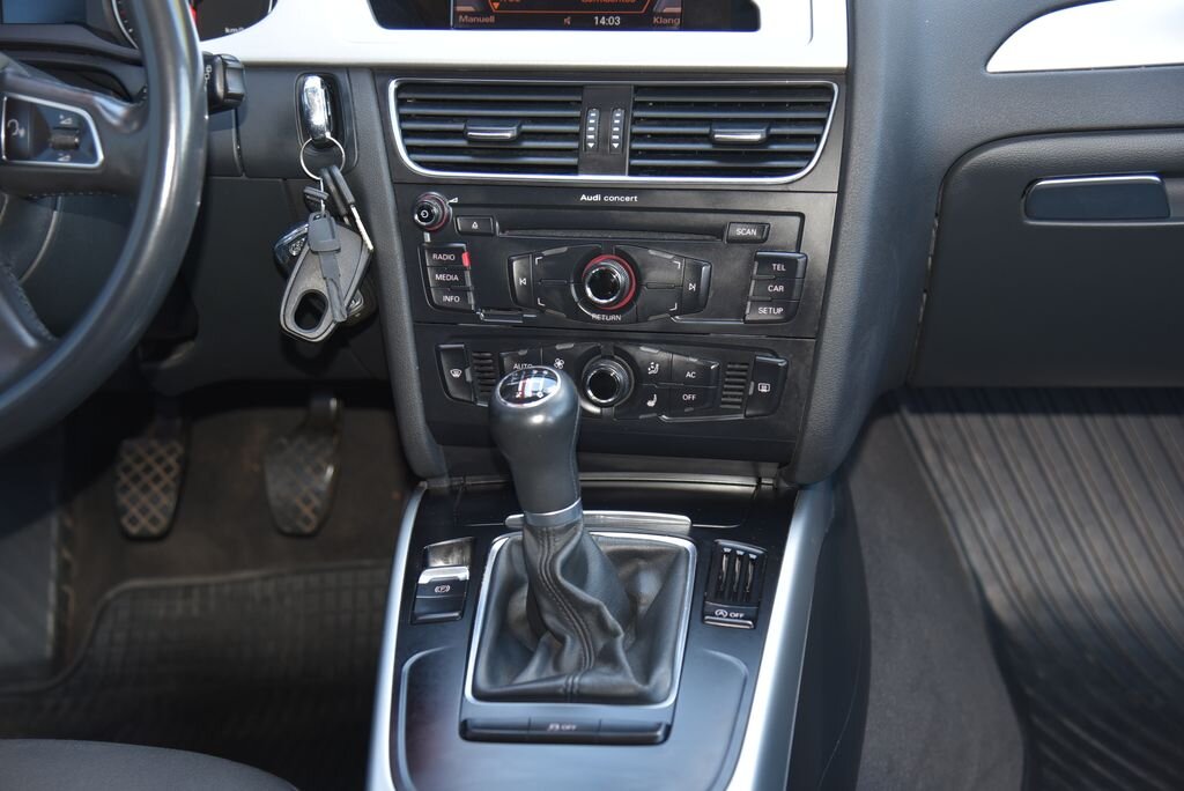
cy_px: 396
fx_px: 1810
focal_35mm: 55
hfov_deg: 36.2
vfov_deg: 24.7
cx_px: 592
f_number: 4.5
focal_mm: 55
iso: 500
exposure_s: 1/60
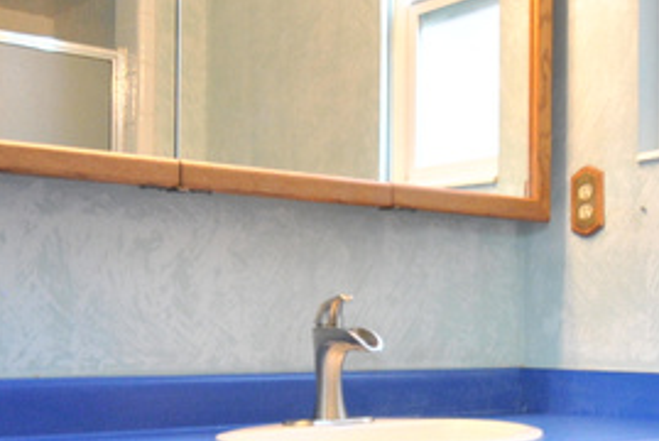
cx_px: 353
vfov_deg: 23.6
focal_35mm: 57
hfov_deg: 35.0
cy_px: 320
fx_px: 1045
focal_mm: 10
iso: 400
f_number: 3.5
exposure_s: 1/30
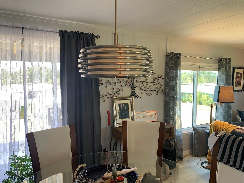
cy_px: 92
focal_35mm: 26
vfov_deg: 53.1
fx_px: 183
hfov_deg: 67.3
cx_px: 122
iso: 40
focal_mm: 4.25
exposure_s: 1/120
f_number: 1.8
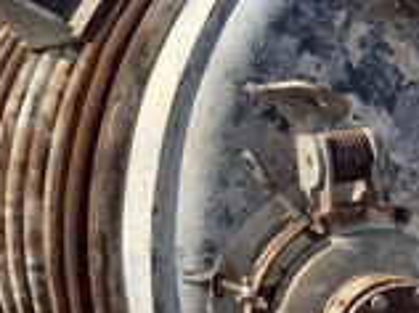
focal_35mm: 66
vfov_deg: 22.2
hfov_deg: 29.2
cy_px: 186
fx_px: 798
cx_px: 289
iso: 25
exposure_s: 1/1387
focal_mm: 4.25
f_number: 1.8
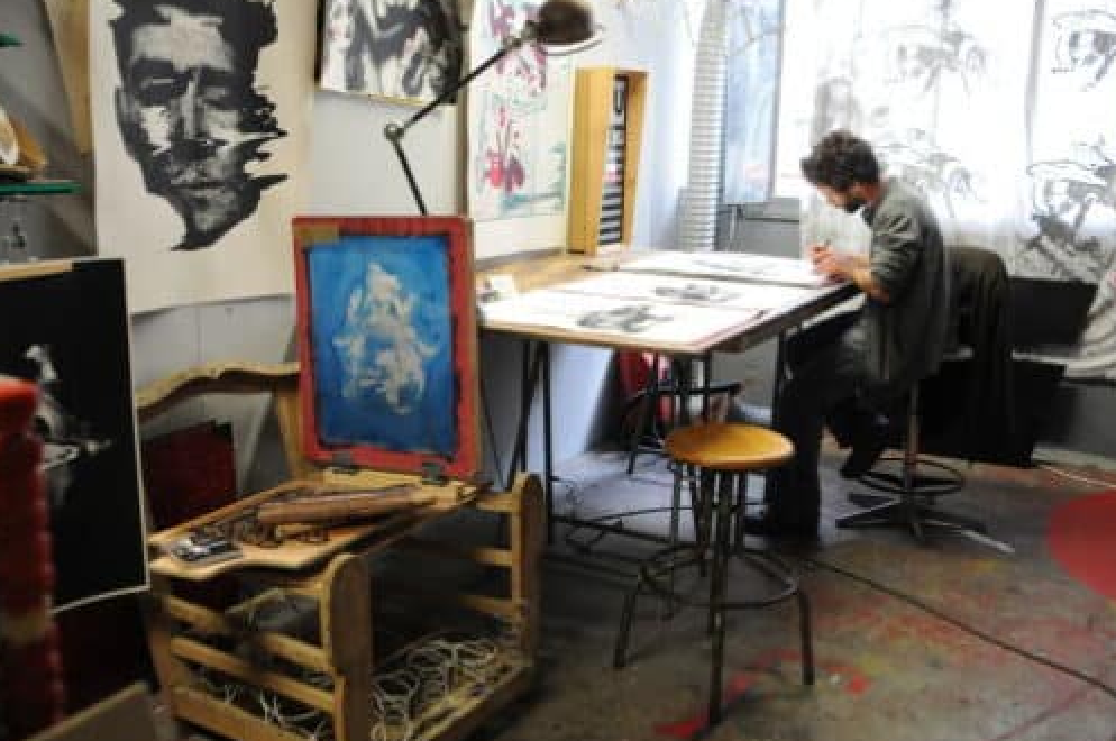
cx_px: 629
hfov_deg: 53.4
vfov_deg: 37.0
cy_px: 323
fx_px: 1105
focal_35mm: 36
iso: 800
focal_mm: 17
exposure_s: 1/60
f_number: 2.8
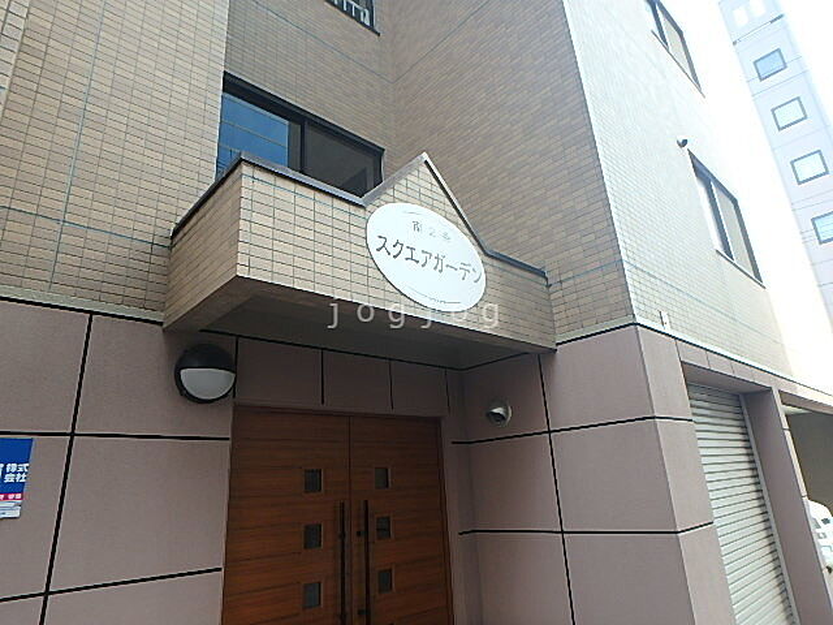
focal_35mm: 21
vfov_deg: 63.4
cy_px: 312
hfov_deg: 79.0
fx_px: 505
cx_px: 416
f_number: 3.5
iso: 125
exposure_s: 1/160
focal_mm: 3.7
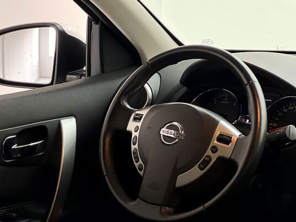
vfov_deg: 15.6
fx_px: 812
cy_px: 124
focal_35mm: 95
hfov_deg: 20.6
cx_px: 158
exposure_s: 1/32
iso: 400
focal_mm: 9
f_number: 2.8
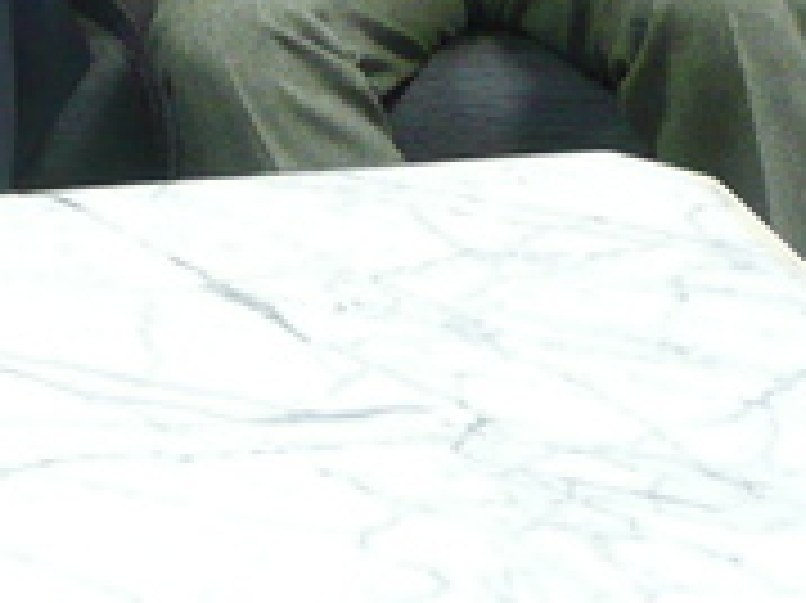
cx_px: -252
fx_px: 3746
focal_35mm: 161
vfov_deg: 8.9
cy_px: -351
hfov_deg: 11.9
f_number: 3.5
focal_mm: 5.2
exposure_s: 1/15
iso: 200
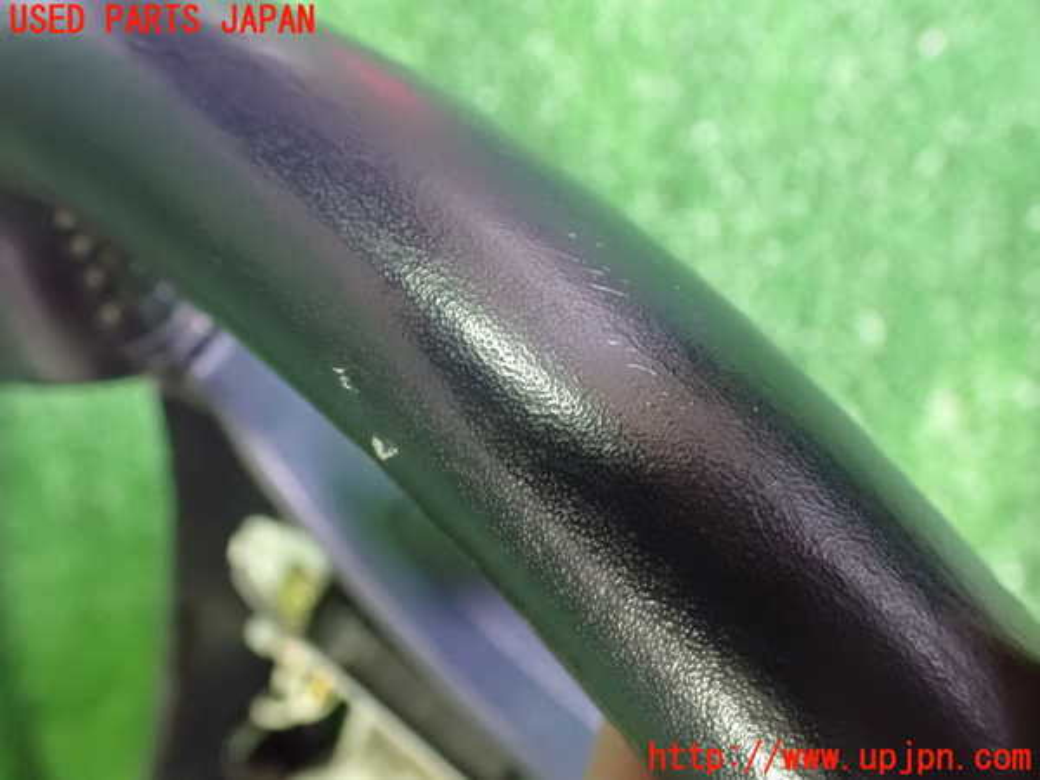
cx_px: 520
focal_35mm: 30
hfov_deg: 60.0
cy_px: 390
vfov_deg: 46.8
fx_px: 901
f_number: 2.3
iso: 1600
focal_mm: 5.4
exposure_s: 1/25
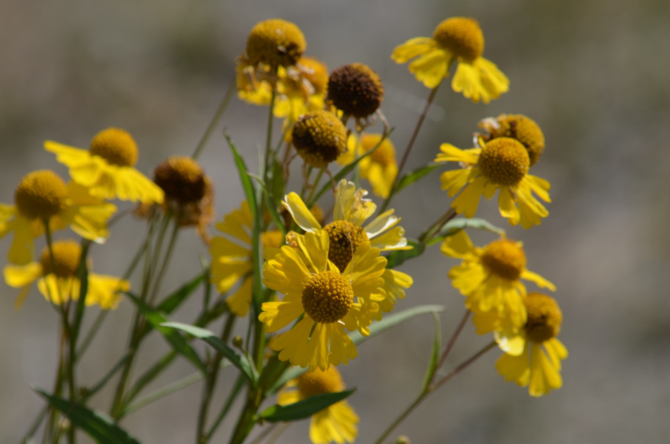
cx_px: 310
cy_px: 259
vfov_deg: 2.5
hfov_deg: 3.8
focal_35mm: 547
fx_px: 10159
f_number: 8
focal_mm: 300
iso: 100
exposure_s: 1/400
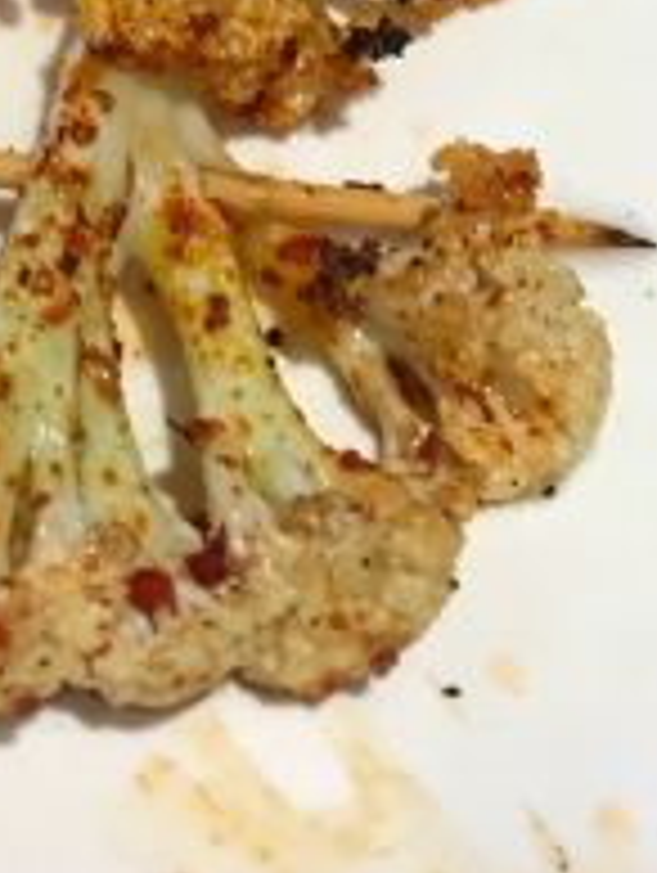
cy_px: -351
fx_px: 2550
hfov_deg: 14.5
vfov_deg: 17.8
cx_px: 38
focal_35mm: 101
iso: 25
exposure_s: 1/50
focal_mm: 3.99
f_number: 1.8
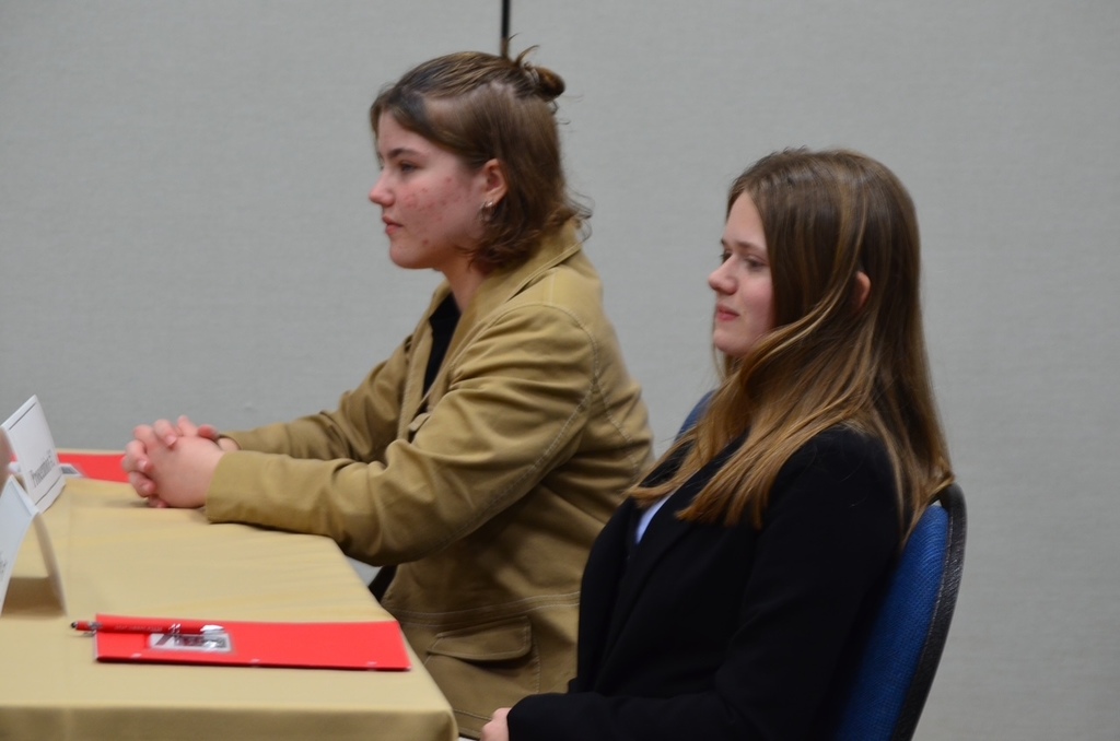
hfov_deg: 12.5
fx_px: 5122
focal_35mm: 165
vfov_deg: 8.3
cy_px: 370
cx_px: 560
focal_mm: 110
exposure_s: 1/15
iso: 800
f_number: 8
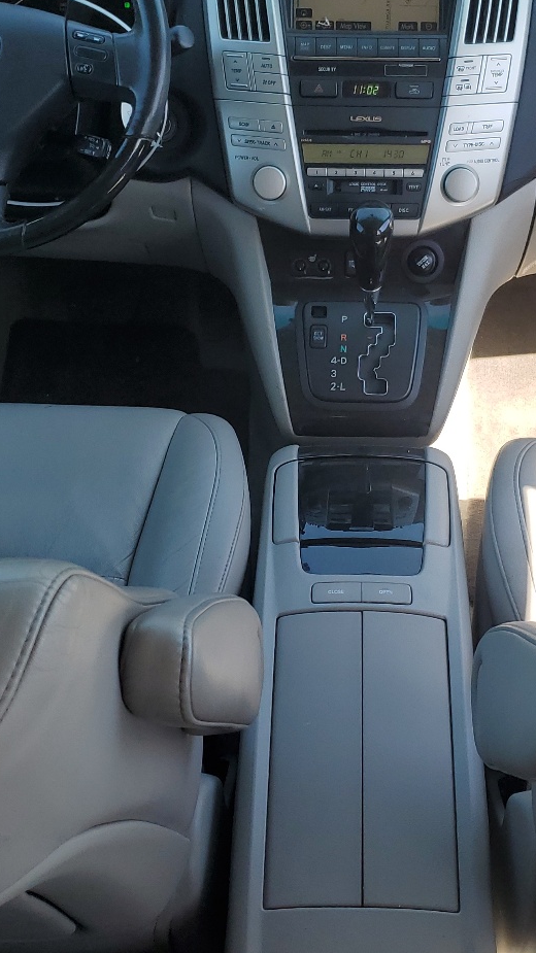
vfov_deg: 42.1
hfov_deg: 24.3
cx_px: 341
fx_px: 1239
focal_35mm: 49
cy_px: 458
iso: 50
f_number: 1.5
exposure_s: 1/500
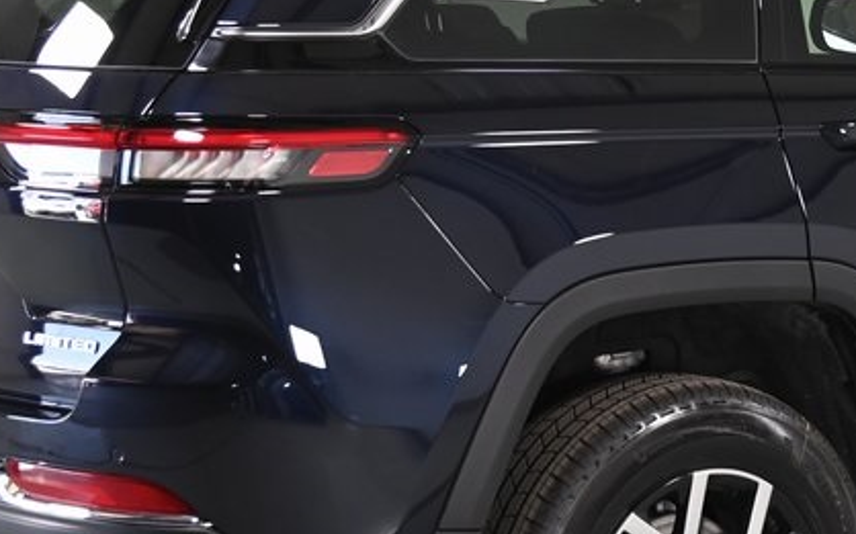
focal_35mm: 105
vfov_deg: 12.4
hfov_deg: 19.4
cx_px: 788
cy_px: 349
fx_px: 2449
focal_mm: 28
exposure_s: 1/160
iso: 800
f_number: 4
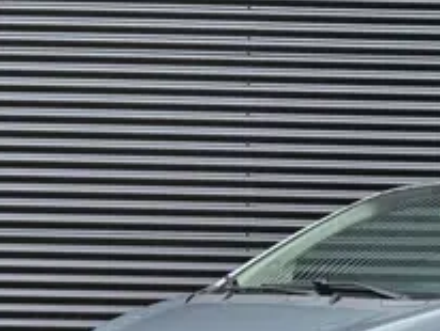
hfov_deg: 15.8
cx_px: 483
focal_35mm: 121
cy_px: 361
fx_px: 1540
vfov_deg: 12.1
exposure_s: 1/134
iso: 50
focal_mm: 5.96
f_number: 1.6
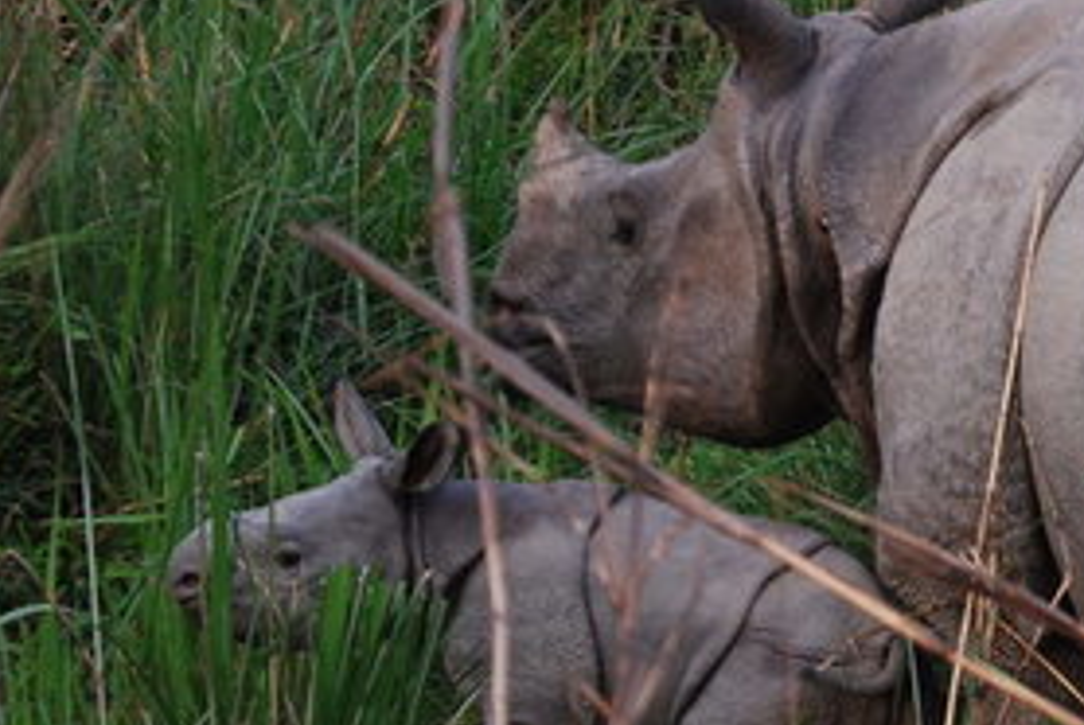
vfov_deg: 5.6
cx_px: 1066
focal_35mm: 244
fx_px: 7362
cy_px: 364
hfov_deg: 8.4
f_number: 5.3
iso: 200
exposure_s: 1/125
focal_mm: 65
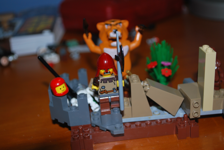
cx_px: 112
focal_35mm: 54
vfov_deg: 25.1
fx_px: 336
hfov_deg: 36.8
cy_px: 75
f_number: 5.3
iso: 200
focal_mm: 36
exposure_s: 1/60
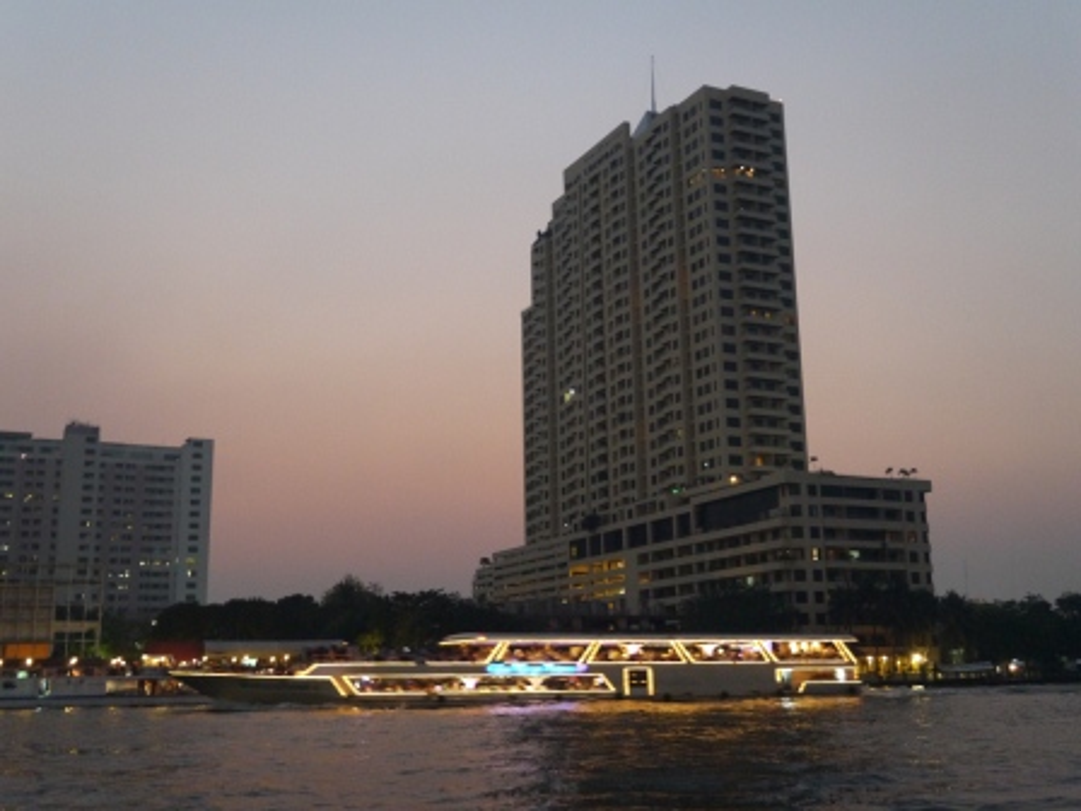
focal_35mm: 40
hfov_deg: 46.8
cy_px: 406
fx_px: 1249
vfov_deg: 36.0
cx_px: 540
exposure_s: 1/13
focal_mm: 20
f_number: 4.4
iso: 1600
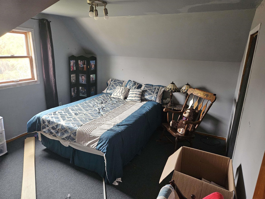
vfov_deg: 58.9
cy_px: 100
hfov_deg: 73.9
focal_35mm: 23
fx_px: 176
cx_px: 132
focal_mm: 5.4
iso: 800
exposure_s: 1/60
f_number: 1.8
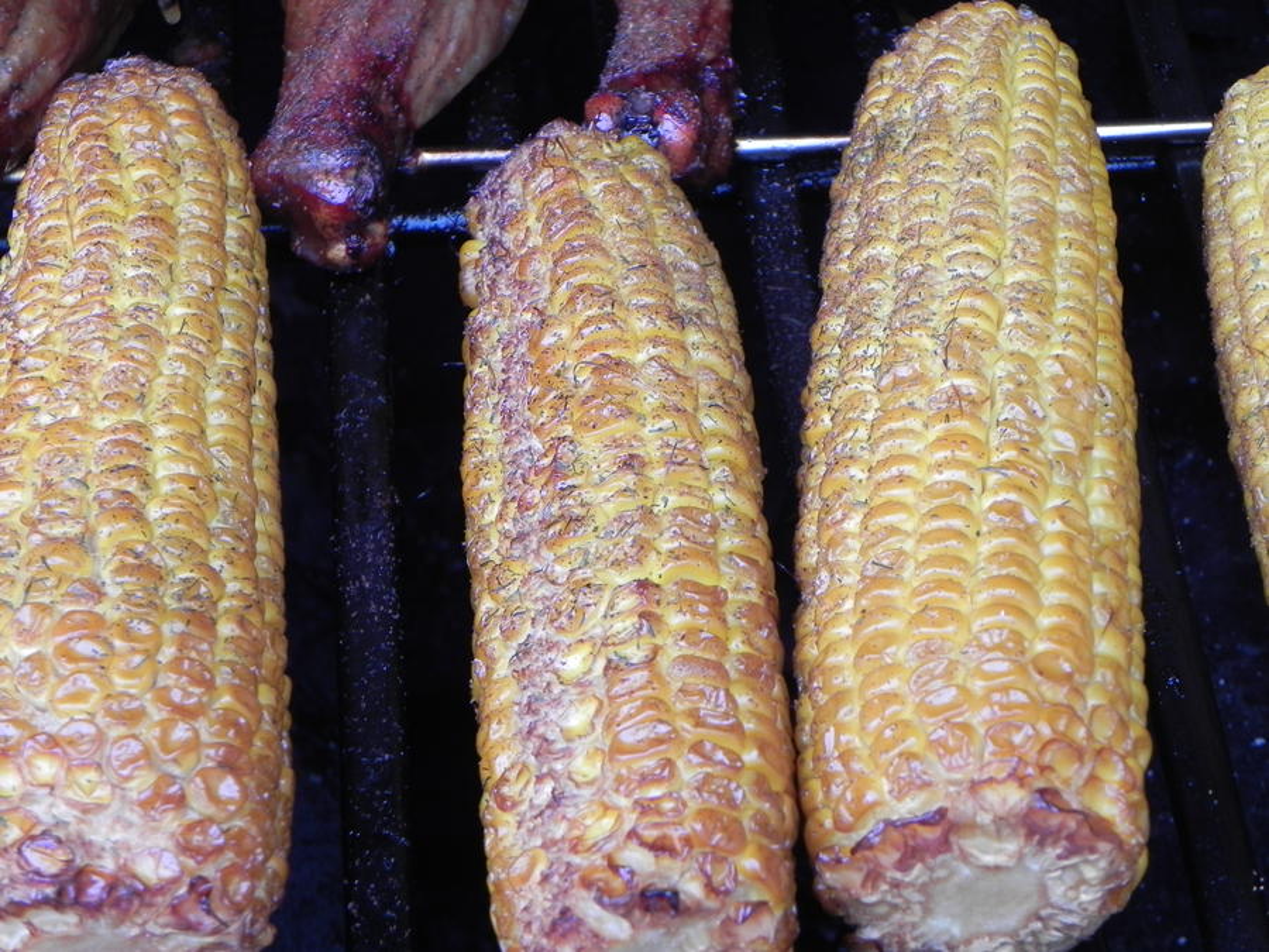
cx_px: 634
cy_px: 476
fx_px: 4289
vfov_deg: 12.7
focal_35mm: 117
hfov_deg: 16.8
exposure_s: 1/33.4
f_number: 4
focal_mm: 20.8
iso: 160
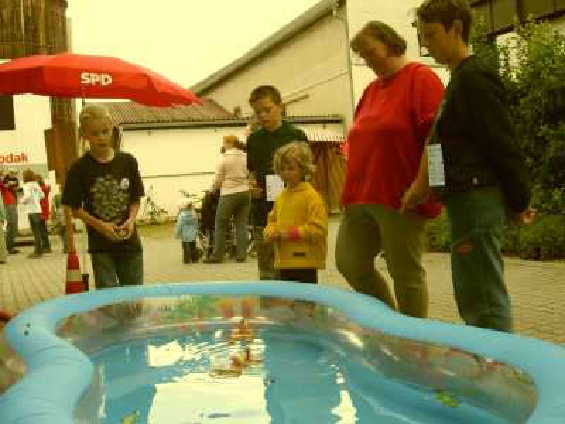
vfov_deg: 37.7
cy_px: 212
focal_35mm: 38
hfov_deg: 49.0
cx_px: 282
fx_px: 620
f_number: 2.8
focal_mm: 7.9
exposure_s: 1/250
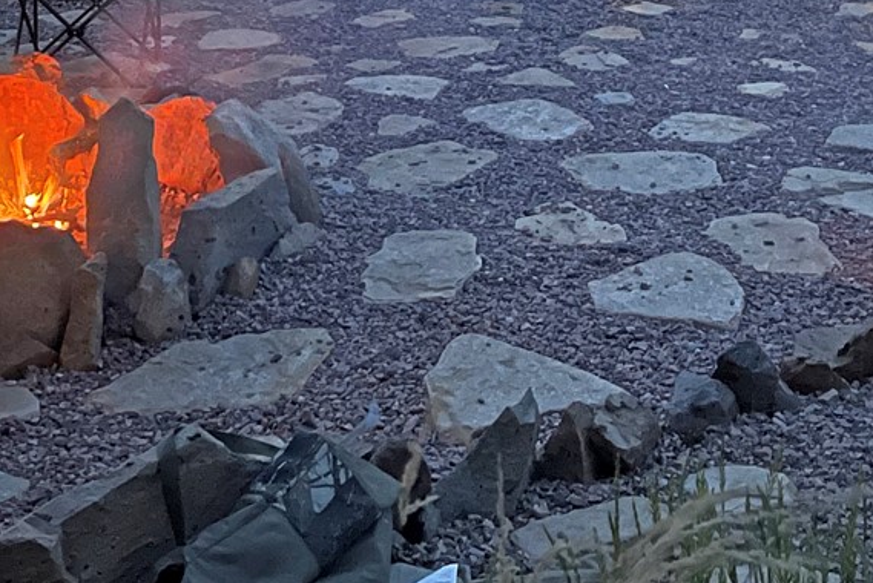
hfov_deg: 26.6
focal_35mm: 76
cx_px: 416
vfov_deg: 16.9
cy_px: -187
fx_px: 1844
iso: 1600
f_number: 1.6
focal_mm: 5.1
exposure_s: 1/15
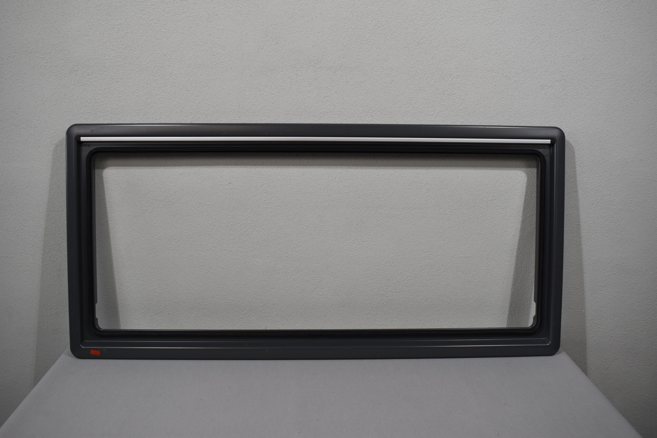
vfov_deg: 40.0
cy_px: 219
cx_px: 328
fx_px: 602
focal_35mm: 33
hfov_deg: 57.2
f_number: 5.6
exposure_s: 1/125
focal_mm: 22
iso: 250
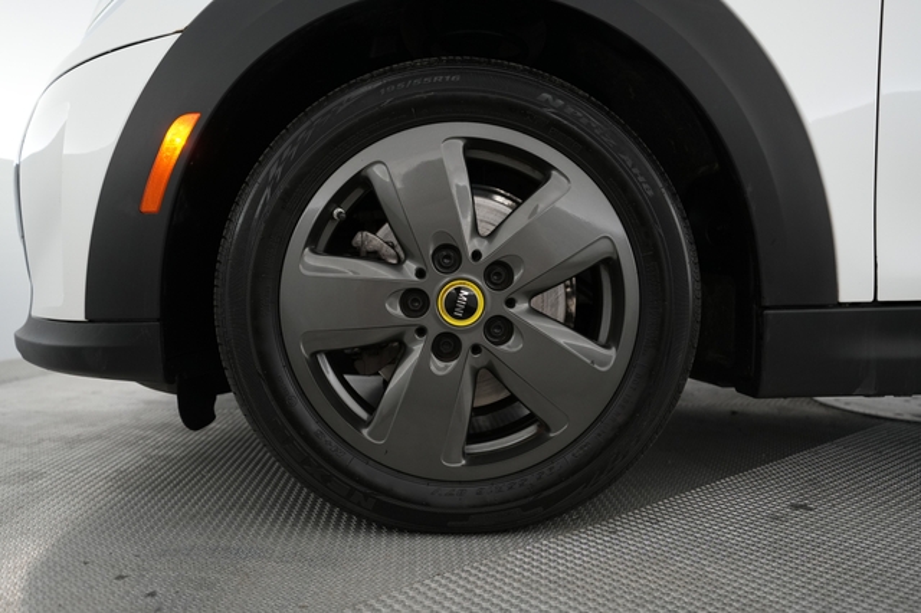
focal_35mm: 28
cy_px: 306
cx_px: 460
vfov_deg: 46.4
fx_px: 716
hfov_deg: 65.5
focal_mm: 28
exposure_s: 1/80
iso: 1000
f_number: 2.8
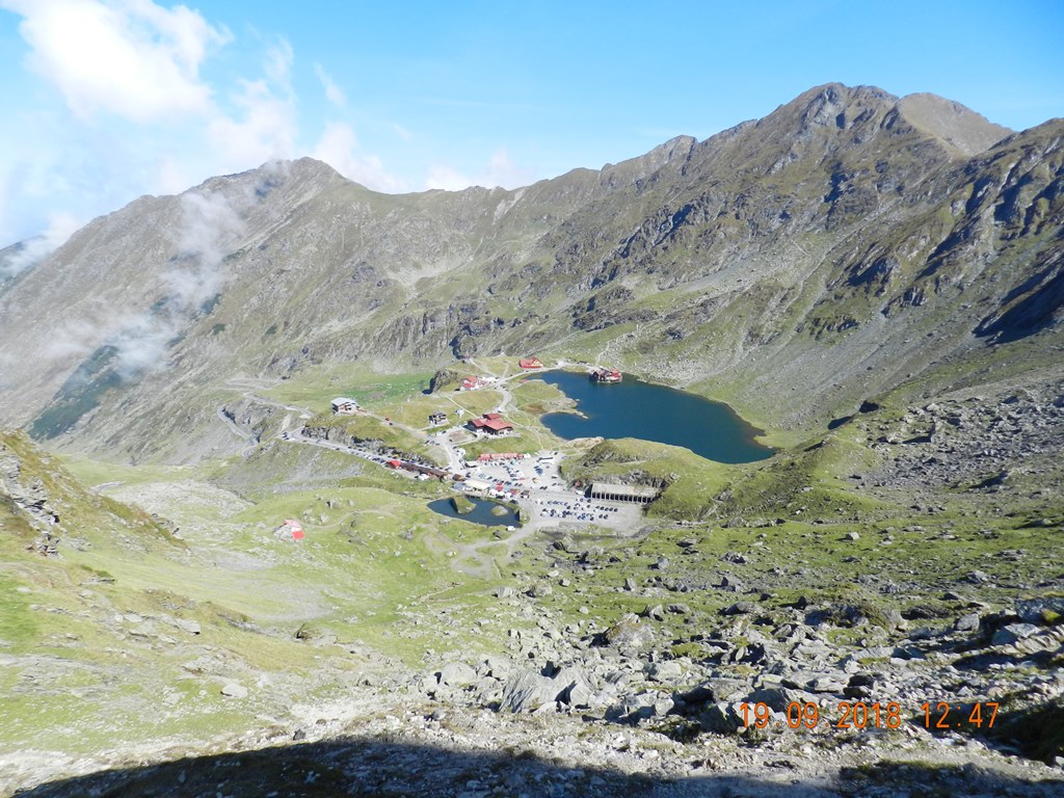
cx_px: 532
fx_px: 707
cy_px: 399
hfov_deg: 73.9
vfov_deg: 58.9
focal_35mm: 23
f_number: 3.4
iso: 160
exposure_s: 1/1500
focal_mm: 4
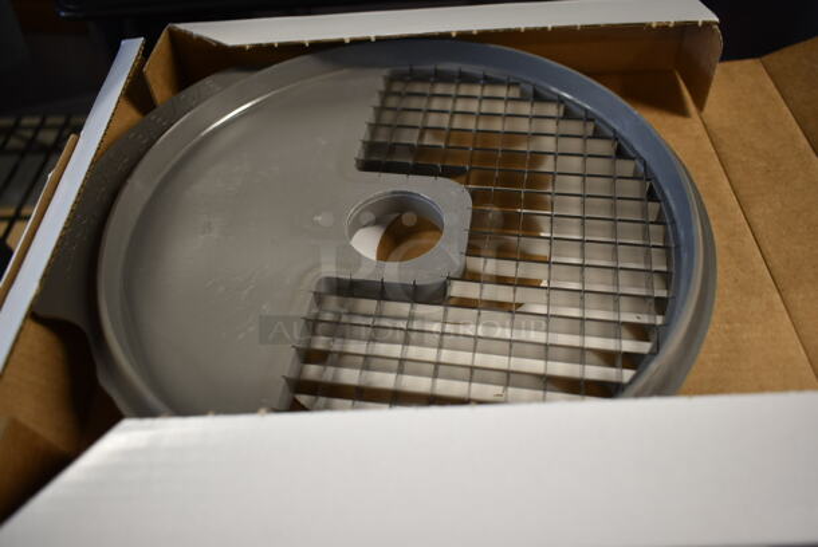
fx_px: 682
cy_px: 274
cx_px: 409
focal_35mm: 30
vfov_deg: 43.7
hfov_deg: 61.9
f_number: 3.5
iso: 320
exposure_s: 1/30
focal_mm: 20
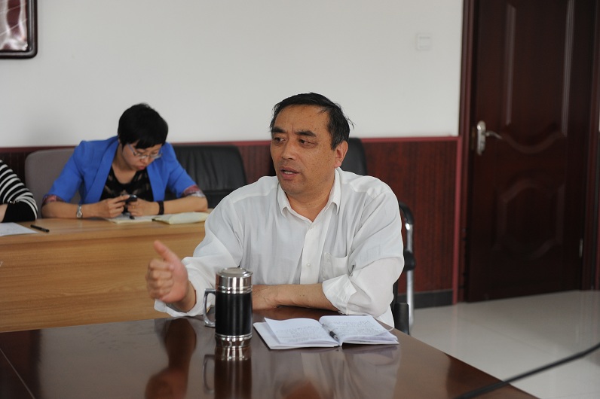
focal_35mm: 70
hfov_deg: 28.9
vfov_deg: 19.4
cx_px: 300
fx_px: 1166
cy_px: 200
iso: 800
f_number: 3.5
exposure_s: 1/80
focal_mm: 70
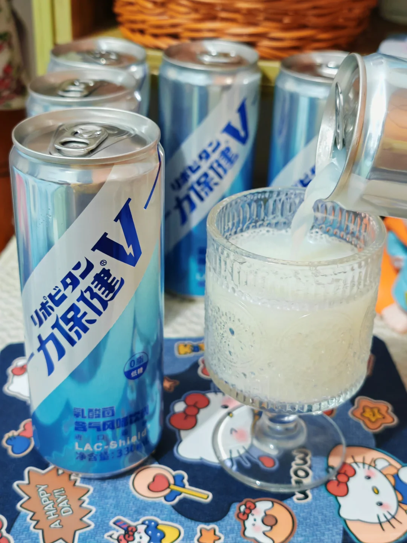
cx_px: 204
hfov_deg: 27.0
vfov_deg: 35.5
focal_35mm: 54
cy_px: 272
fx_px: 847
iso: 640
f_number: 1.6
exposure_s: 1/50
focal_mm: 7.62
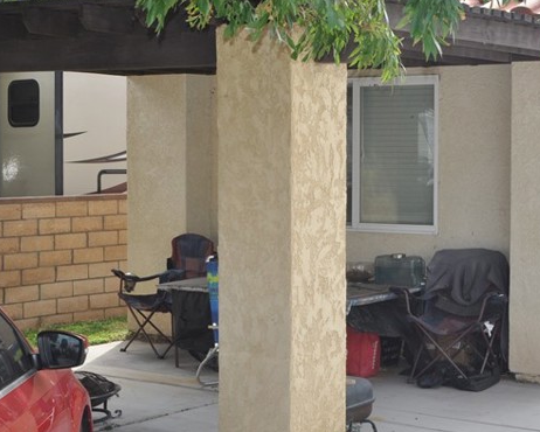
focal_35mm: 81
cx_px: 331
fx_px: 1295
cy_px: 187
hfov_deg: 23.5
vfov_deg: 18.9
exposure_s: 1/200
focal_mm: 26
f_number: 7.1
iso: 320
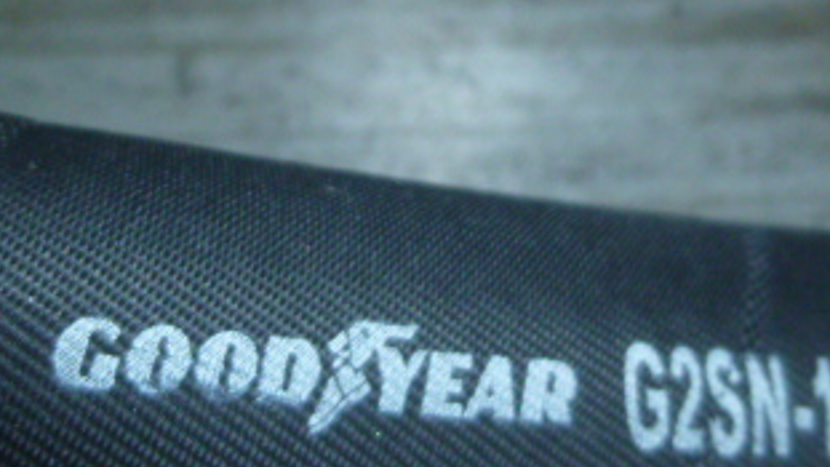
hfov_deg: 37.1
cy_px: 157
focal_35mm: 56
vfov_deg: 21.4
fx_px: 1233
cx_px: 350
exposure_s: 1/60
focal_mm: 4.5
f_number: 3.1
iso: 250
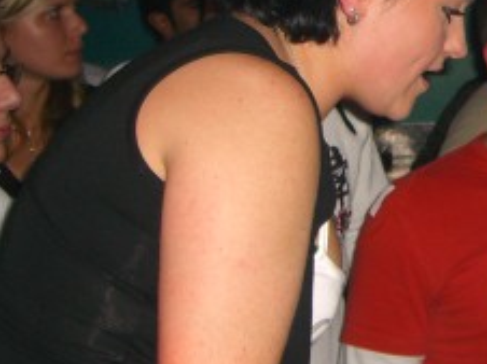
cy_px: 78
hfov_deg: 18.7
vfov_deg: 14.5
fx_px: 1419
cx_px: 539
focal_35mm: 101
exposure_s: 1/60
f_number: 2.8
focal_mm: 7.9
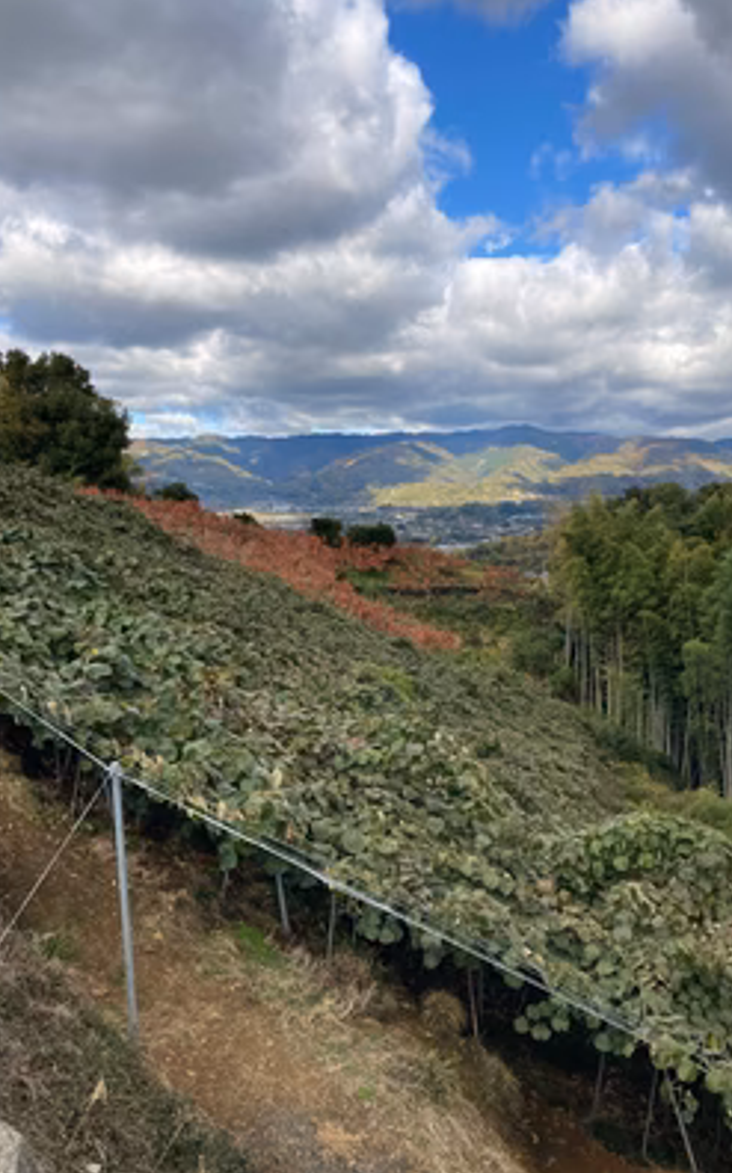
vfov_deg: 62.9
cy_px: 584
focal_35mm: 30
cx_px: 400
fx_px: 959
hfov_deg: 41.7
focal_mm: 3.99
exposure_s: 1/1263
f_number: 1.8
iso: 20
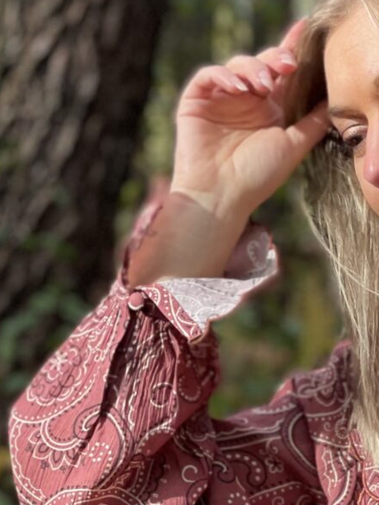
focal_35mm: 180
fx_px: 2628
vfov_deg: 10.8
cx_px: 481
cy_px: 554
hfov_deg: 8.2
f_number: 2
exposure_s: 1/326
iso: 32
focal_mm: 6
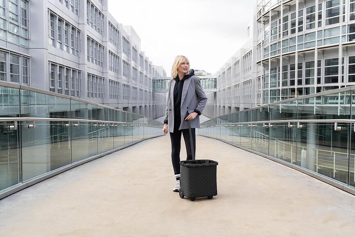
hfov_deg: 57.2
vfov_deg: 40.0
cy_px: 118
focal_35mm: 33
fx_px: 325
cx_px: 178
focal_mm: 33
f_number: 5.6
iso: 800
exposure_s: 1/800
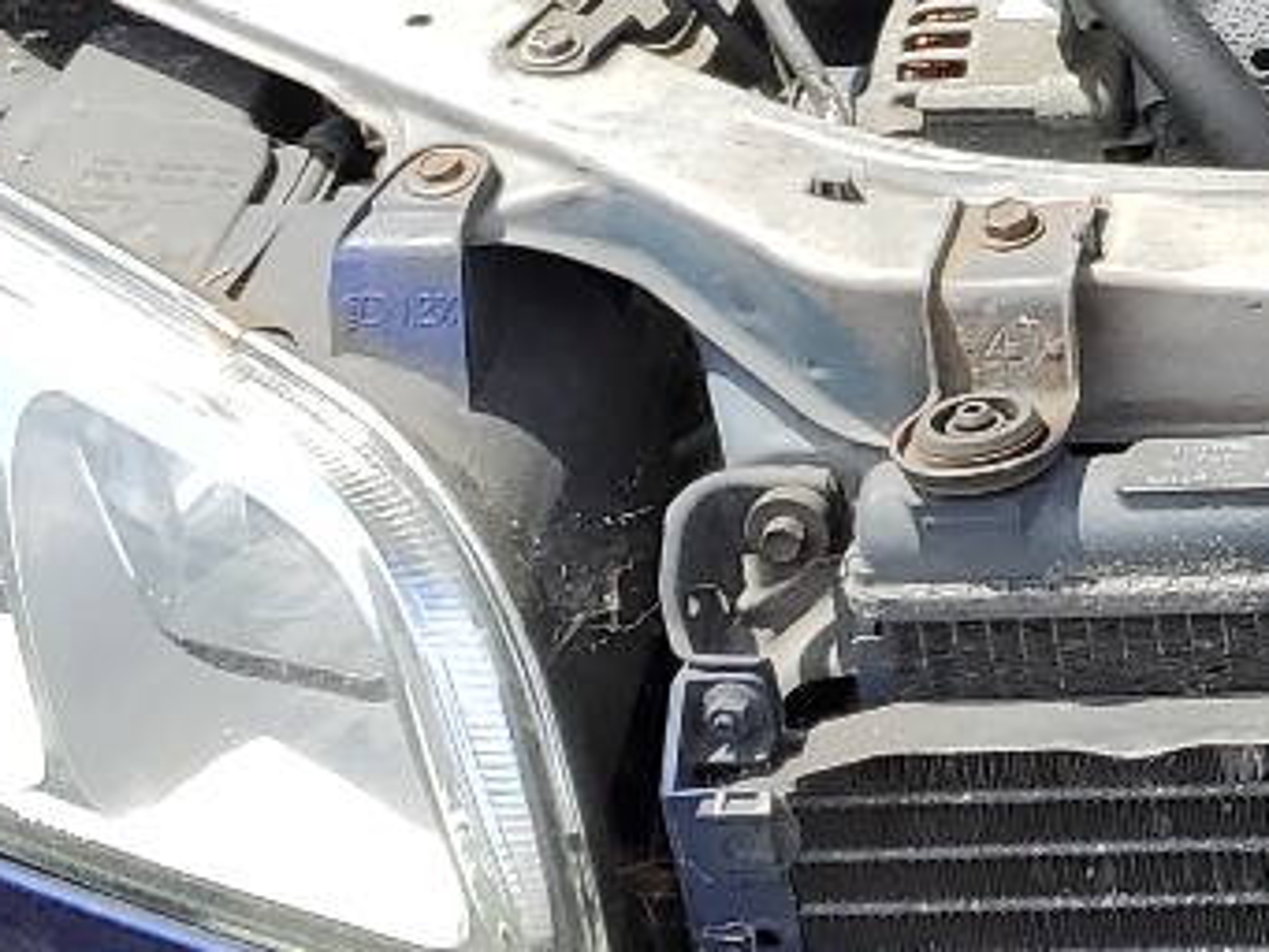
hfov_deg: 14.3
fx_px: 4474
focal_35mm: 122
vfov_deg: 12.1
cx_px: 2274
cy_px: 89
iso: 50
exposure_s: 1/1111
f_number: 1.5
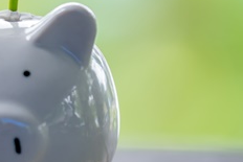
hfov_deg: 2.0
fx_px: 6984
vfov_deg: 1.3
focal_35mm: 1034
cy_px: -16
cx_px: -205
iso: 200
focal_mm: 200
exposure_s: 1/160
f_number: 2.8
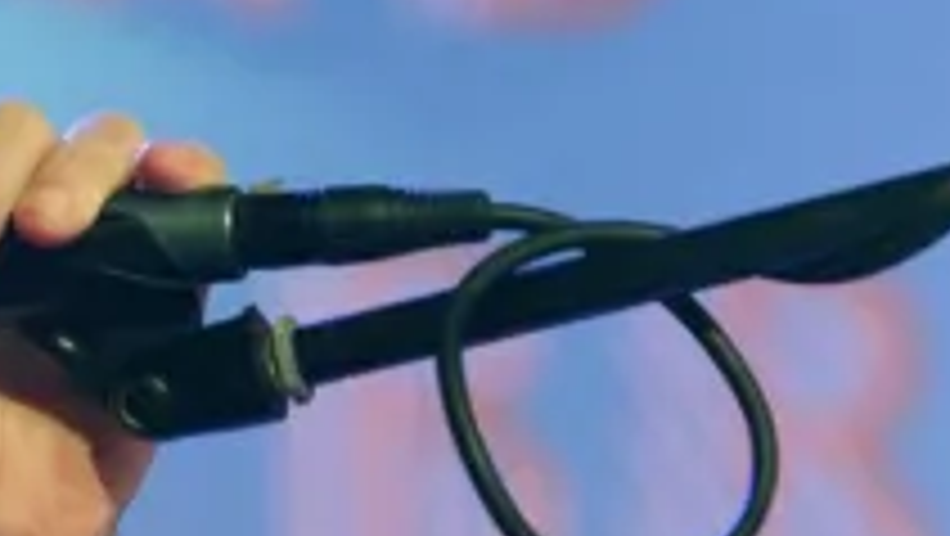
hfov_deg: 4.7
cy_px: 369
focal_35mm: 453
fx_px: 11418
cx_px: -333
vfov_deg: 2.7
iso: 800
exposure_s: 1/100
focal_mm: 120
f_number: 4.5
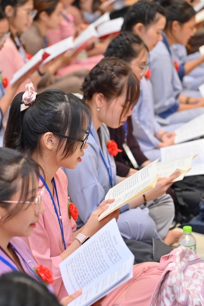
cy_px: 173
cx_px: 94
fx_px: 1098
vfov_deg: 15.9
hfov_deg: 10.6
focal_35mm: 129
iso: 1250
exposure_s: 1/100
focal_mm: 105
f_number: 4.5
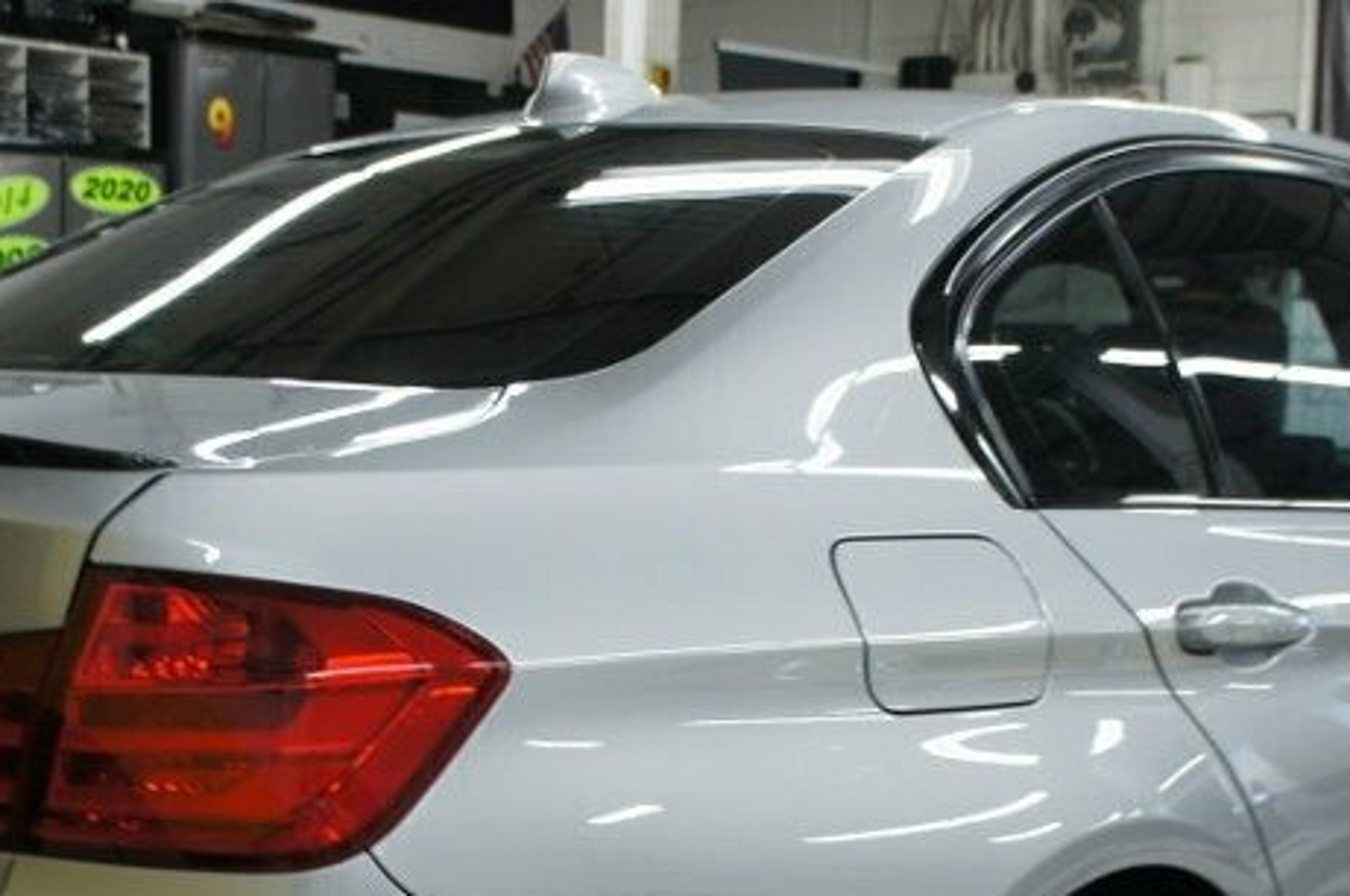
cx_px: 527
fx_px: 2247
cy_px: 739
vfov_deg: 22.2
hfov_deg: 33.3
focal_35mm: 60
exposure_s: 1/30
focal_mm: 18
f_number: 4
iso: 200
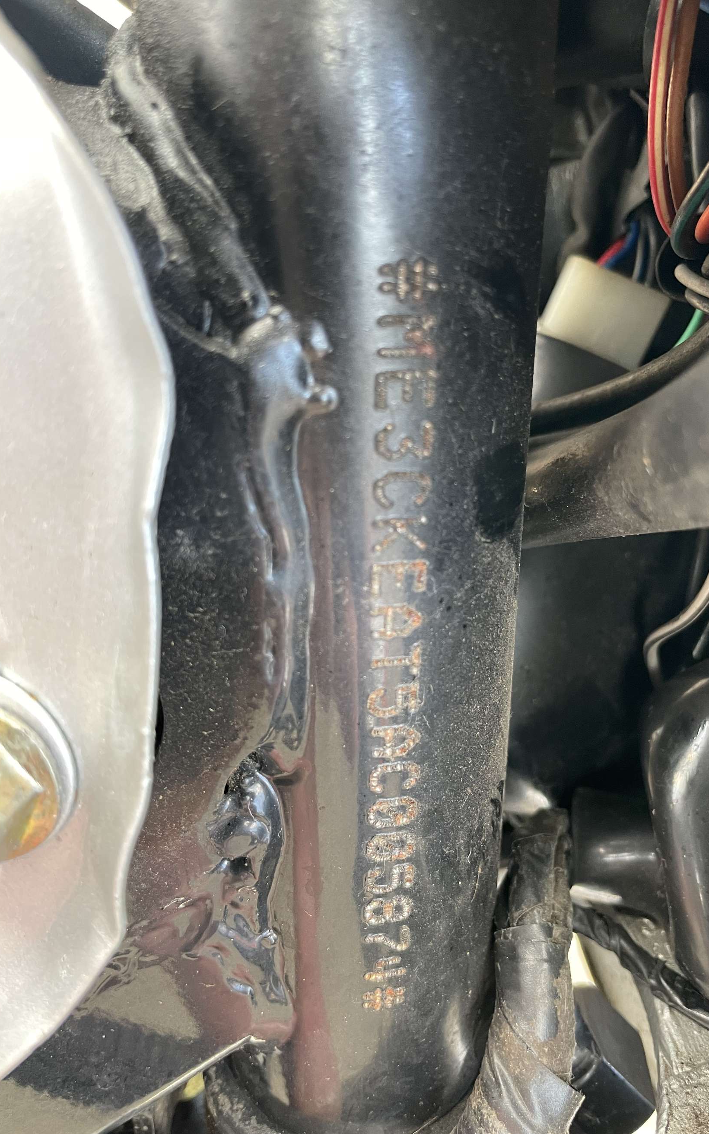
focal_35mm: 28
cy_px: 562
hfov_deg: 44.4
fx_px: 866
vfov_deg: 66.5
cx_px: 413
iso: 160
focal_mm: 4.2
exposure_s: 1/60
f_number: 1.6
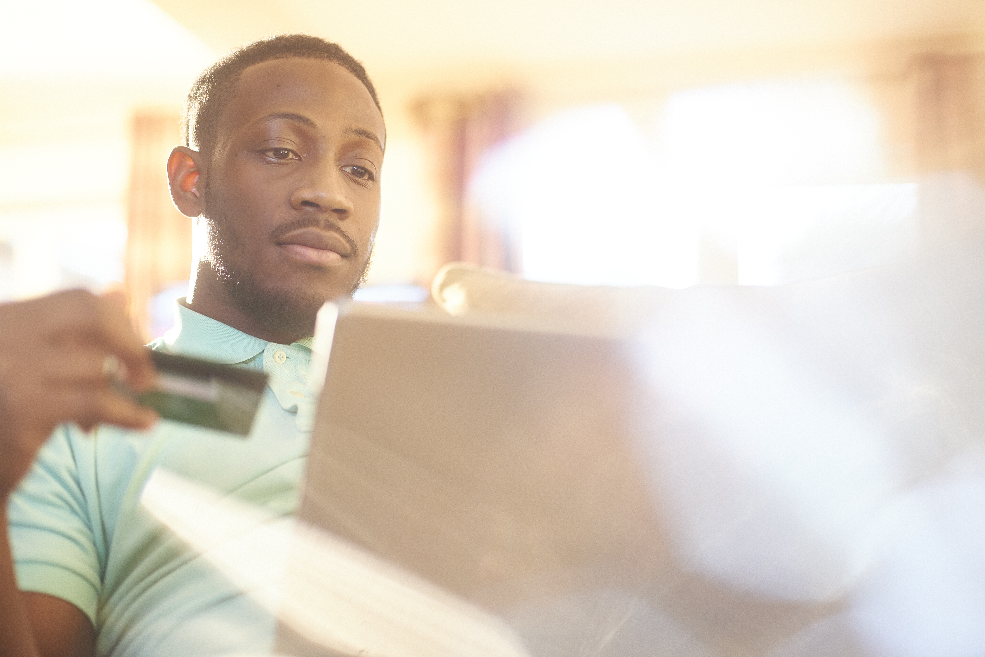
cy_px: 328
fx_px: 1368
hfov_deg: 39.6
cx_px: 492
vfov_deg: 27.0
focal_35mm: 50
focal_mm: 50
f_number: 2.2
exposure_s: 1/160
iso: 1250
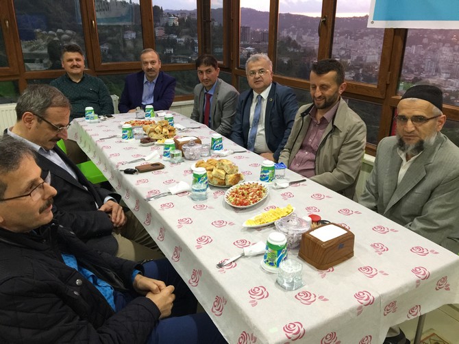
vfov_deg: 48.2
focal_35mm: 29
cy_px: 172
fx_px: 384
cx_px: 230
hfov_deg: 61.7
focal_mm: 4.15
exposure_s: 1/17
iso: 125
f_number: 2.2
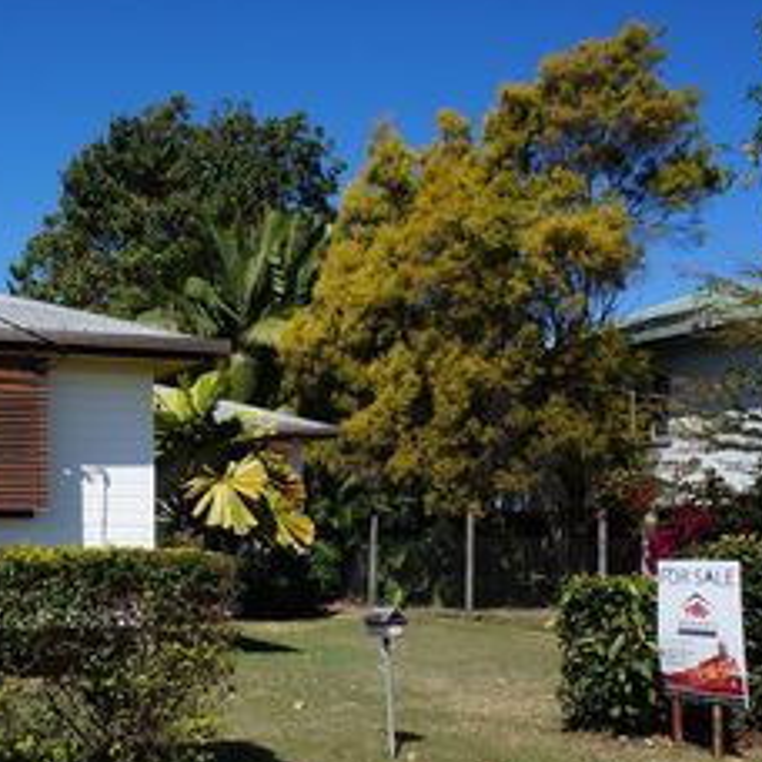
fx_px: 1046
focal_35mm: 42
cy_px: 506
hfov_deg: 37.7
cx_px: 94
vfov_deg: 39.6
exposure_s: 1/200
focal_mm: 16
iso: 200
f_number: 16
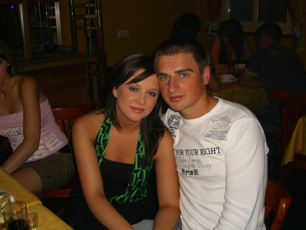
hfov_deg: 49.0
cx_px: 153
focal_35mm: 38
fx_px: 336
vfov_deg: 37.7
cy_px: 115
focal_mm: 7.9
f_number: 2.8
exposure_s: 1/60
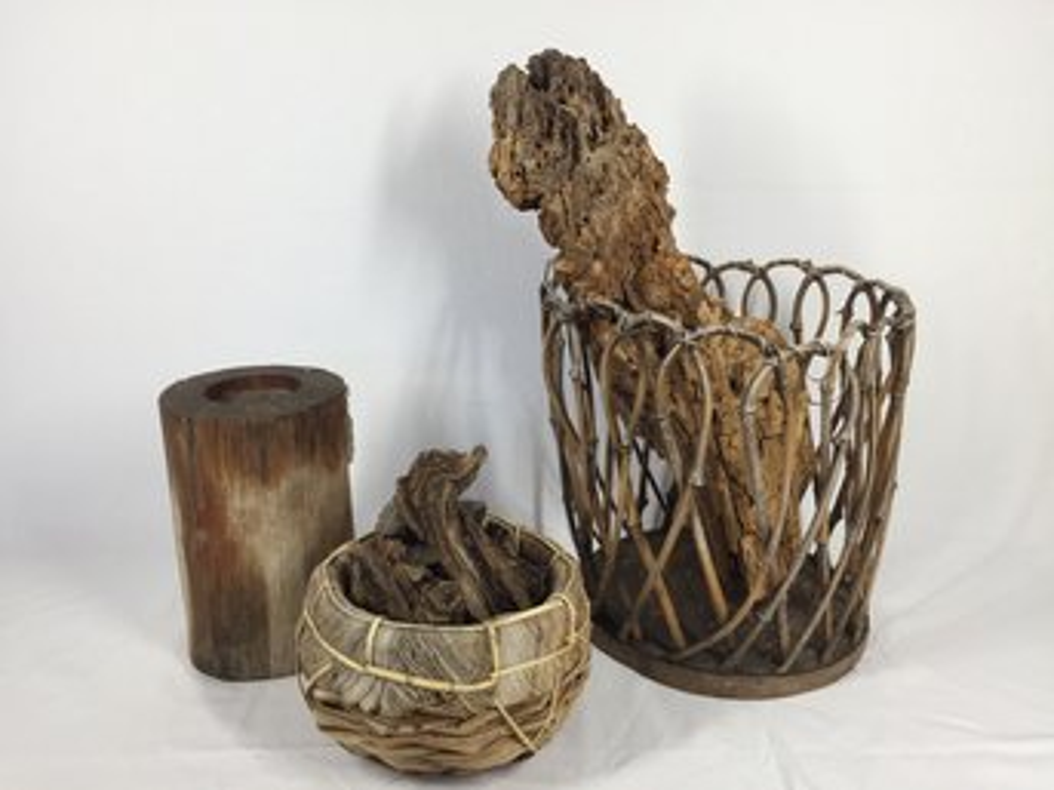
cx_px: 527
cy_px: 395
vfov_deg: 48.2
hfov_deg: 61.7
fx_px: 883
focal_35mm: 29
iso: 50
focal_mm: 4.15
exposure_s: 1/120
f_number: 2.2
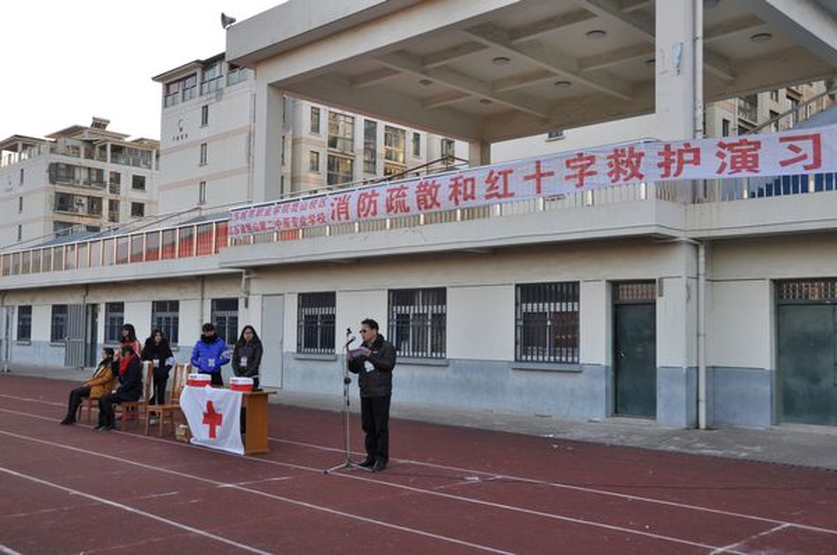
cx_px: 418
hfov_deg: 53.2
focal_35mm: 36
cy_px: 278
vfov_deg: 36.8
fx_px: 836
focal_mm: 24
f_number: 7.1
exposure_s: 1/200
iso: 200
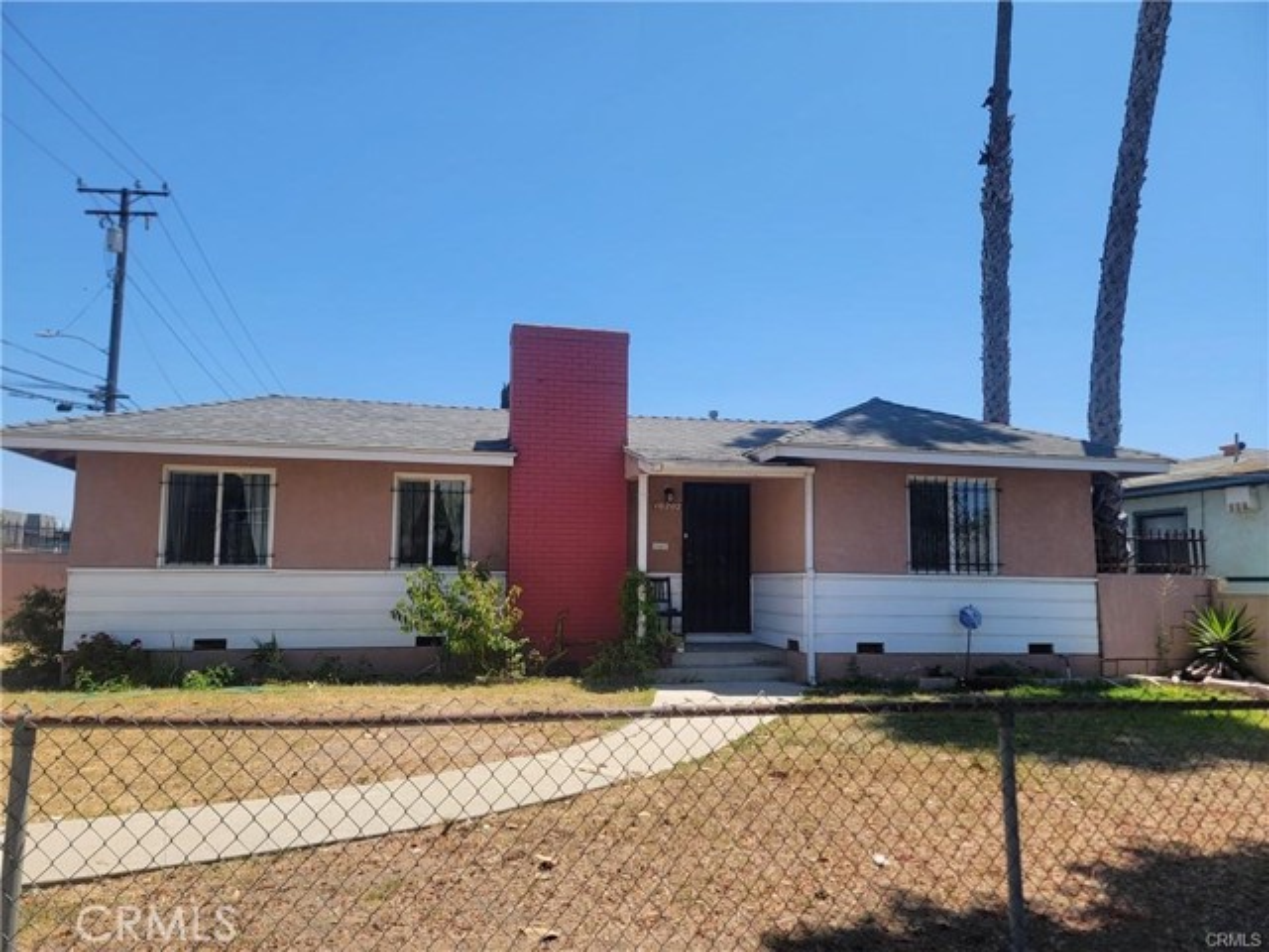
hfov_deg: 71.6
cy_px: 476
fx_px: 880
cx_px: 634
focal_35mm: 24
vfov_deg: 56.8
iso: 16
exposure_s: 1/779
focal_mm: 6.7
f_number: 1.8
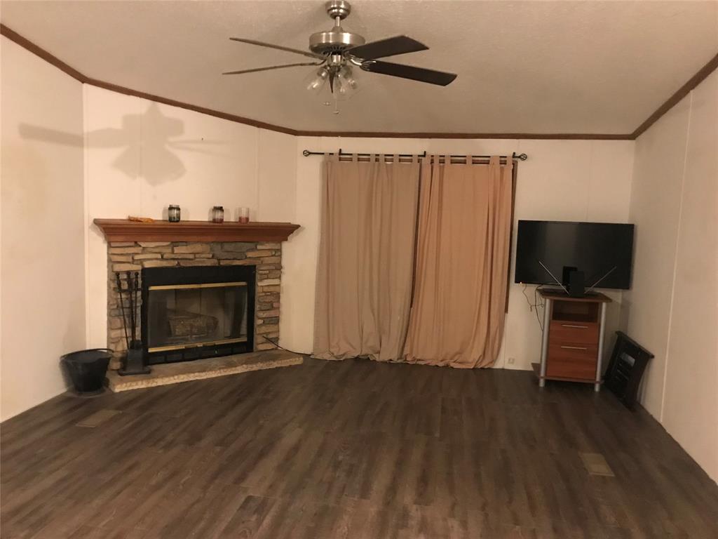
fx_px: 581
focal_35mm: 28
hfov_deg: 63.4
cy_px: 270
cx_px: 359
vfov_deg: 49.7
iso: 100
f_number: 1.8
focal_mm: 3.99
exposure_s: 1/4
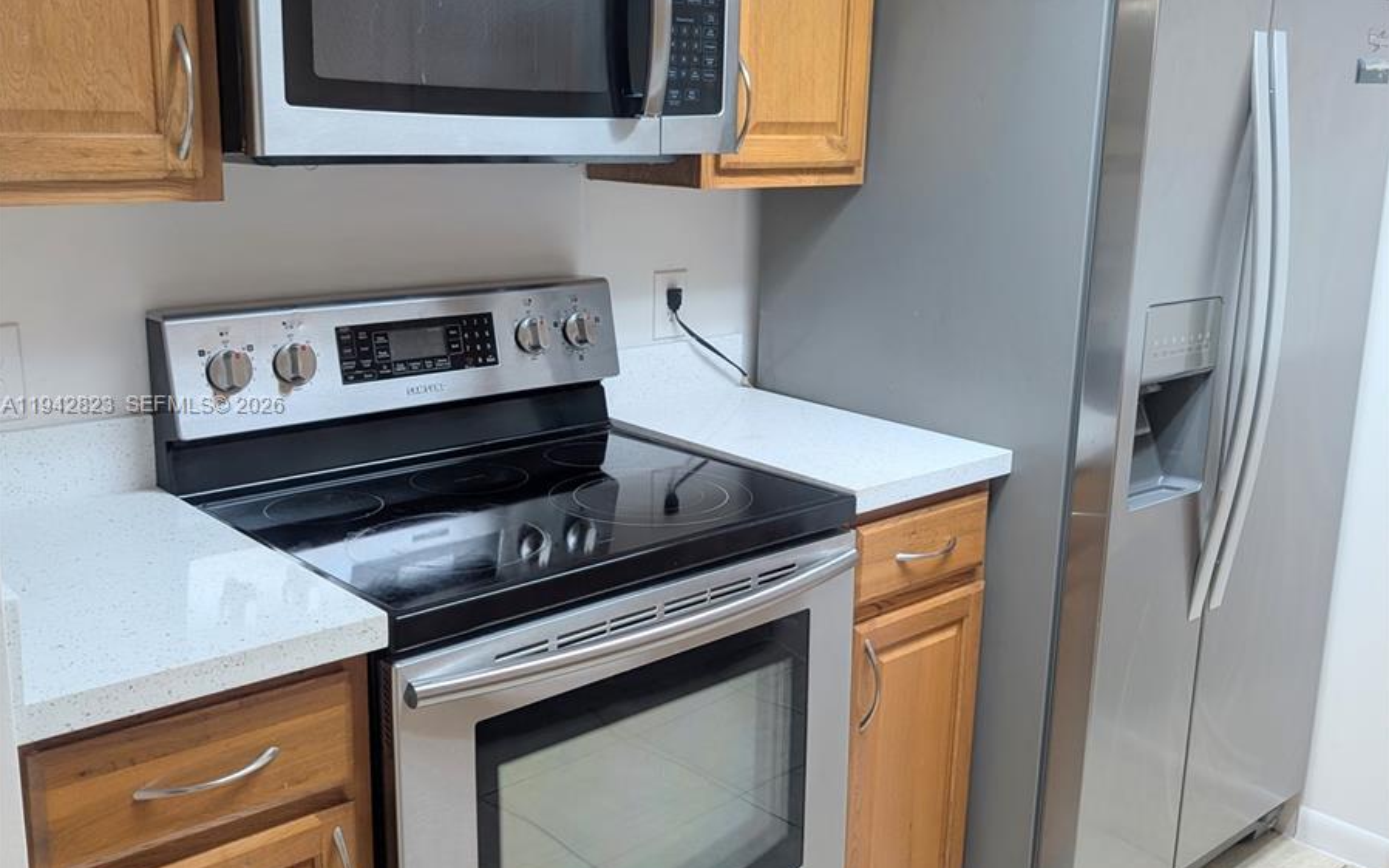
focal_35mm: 34
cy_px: 406
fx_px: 1287
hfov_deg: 56.7
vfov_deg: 37.3
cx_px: 694
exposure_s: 1/40
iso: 47
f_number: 1.68
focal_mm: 6.9
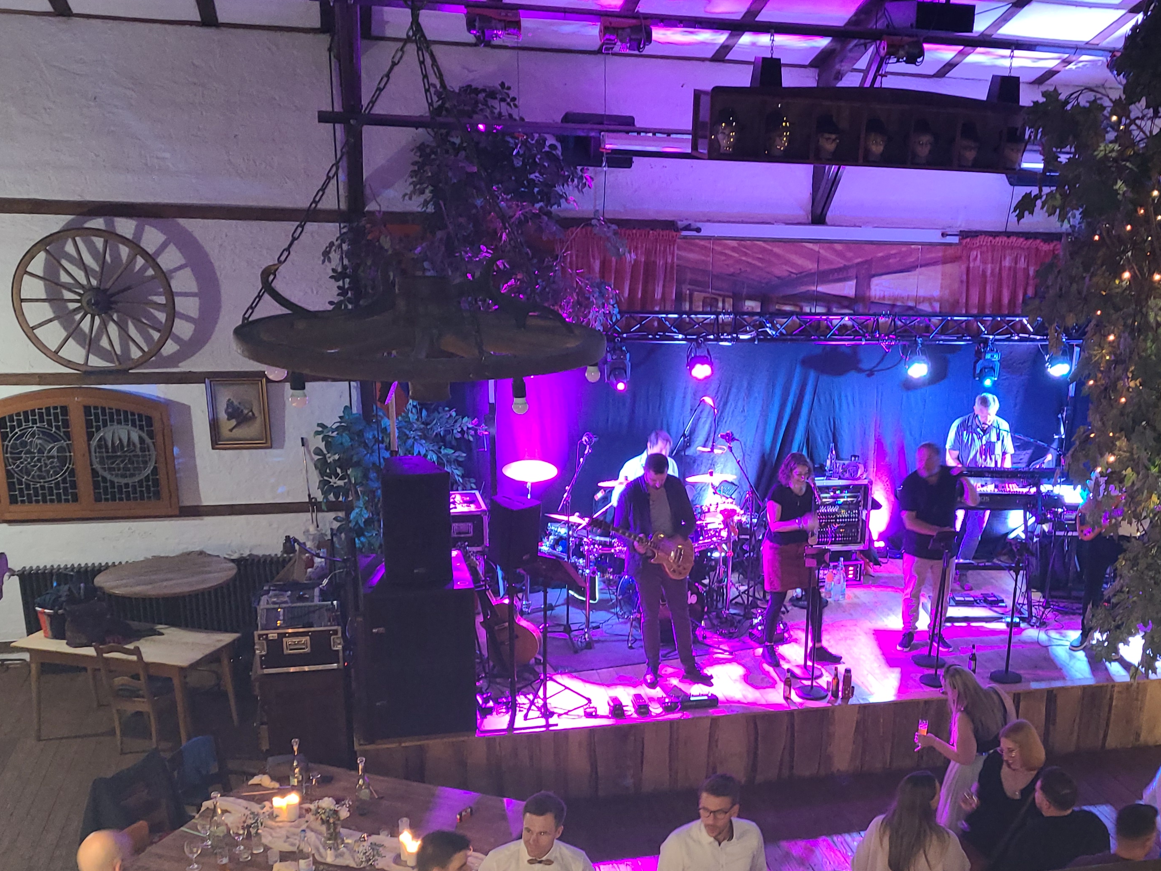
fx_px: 1274
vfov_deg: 37.3
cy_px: 586
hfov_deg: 48.1
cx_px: 785
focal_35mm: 38
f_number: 1.8
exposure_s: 1/10
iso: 200
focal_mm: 5.4
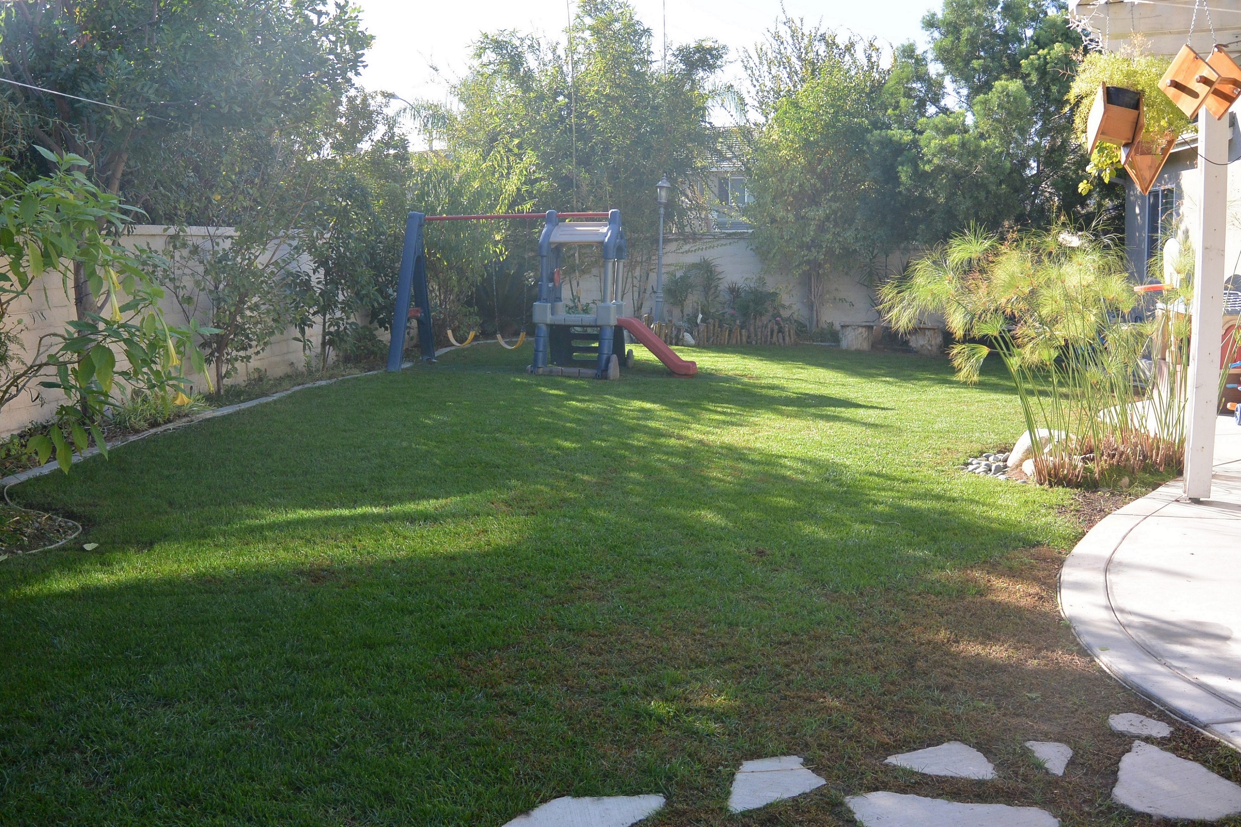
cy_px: 414
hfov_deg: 63.7
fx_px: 1000
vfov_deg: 45.0
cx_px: 620
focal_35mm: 29
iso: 160
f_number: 3.5
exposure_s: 1/640
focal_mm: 11
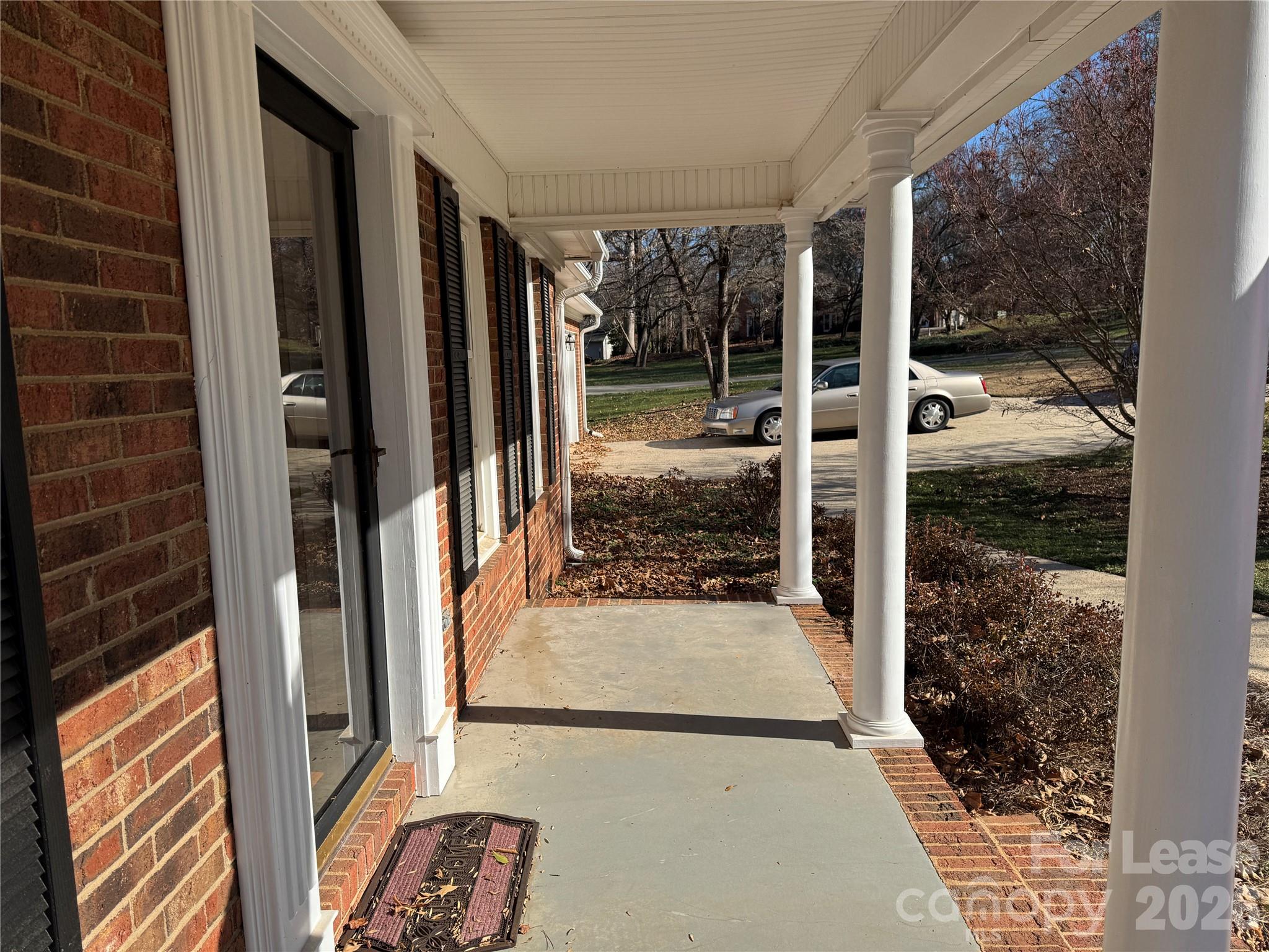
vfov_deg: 56.8
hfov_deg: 71.6
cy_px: 476
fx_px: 880
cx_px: 634
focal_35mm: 24
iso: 80
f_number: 1.78
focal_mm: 6.76
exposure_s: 1/4049
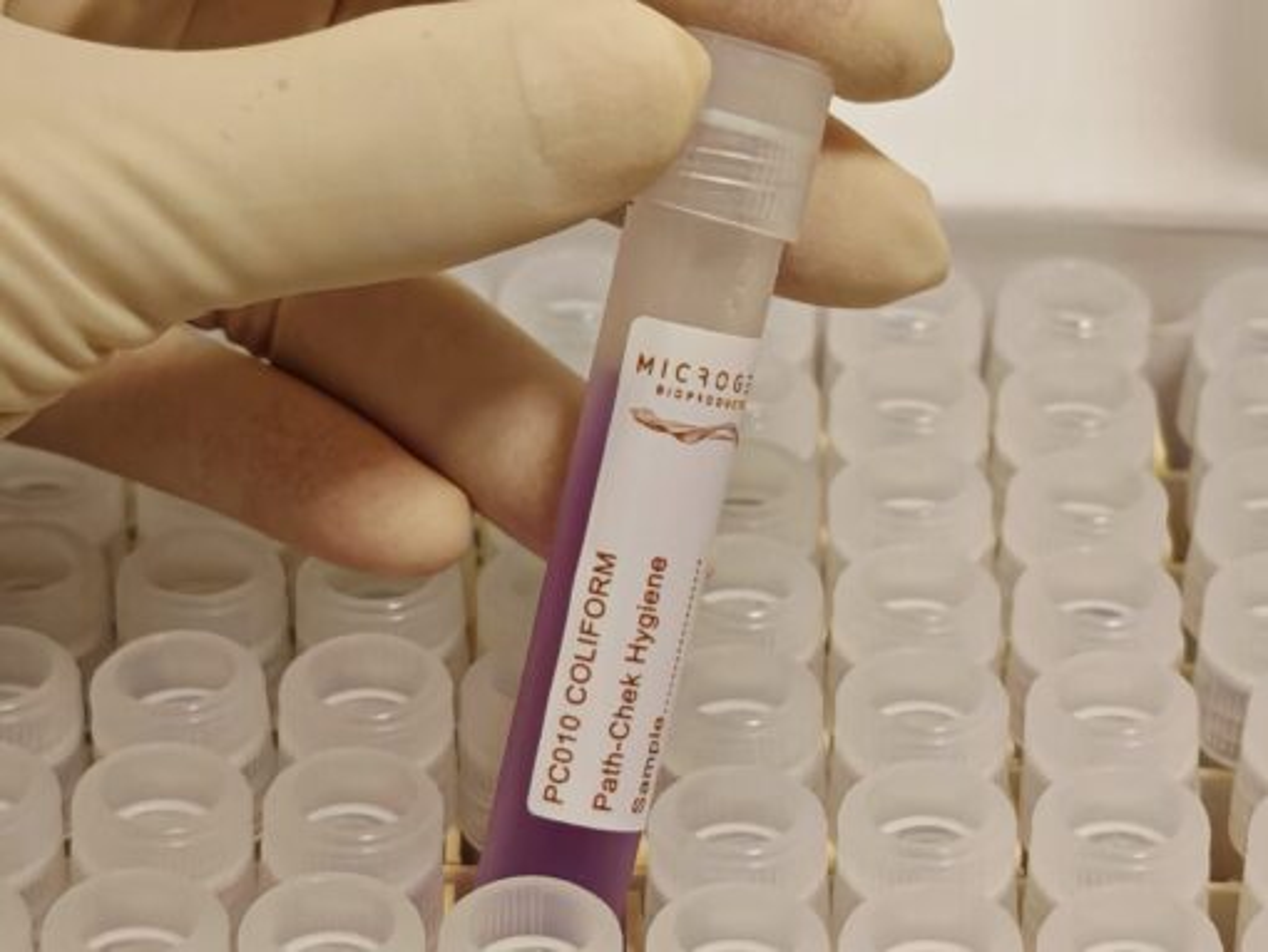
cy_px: 476
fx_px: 4947
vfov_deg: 11.0
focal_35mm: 135
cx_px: 634
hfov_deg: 14.6
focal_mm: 6.83
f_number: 1.4
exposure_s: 1/50
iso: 400
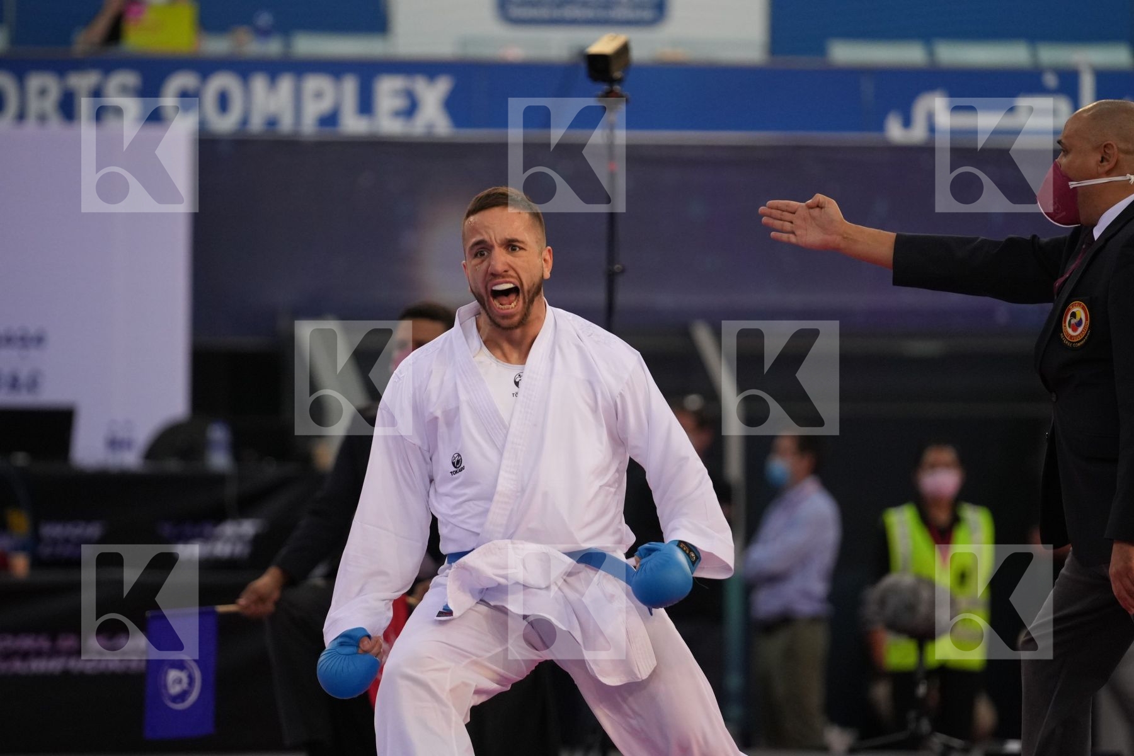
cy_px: 378
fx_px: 9449
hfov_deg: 6.9
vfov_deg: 4.6
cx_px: 567
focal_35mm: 300
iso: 1600
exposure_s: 1/1000
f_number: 2.8
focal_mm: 200
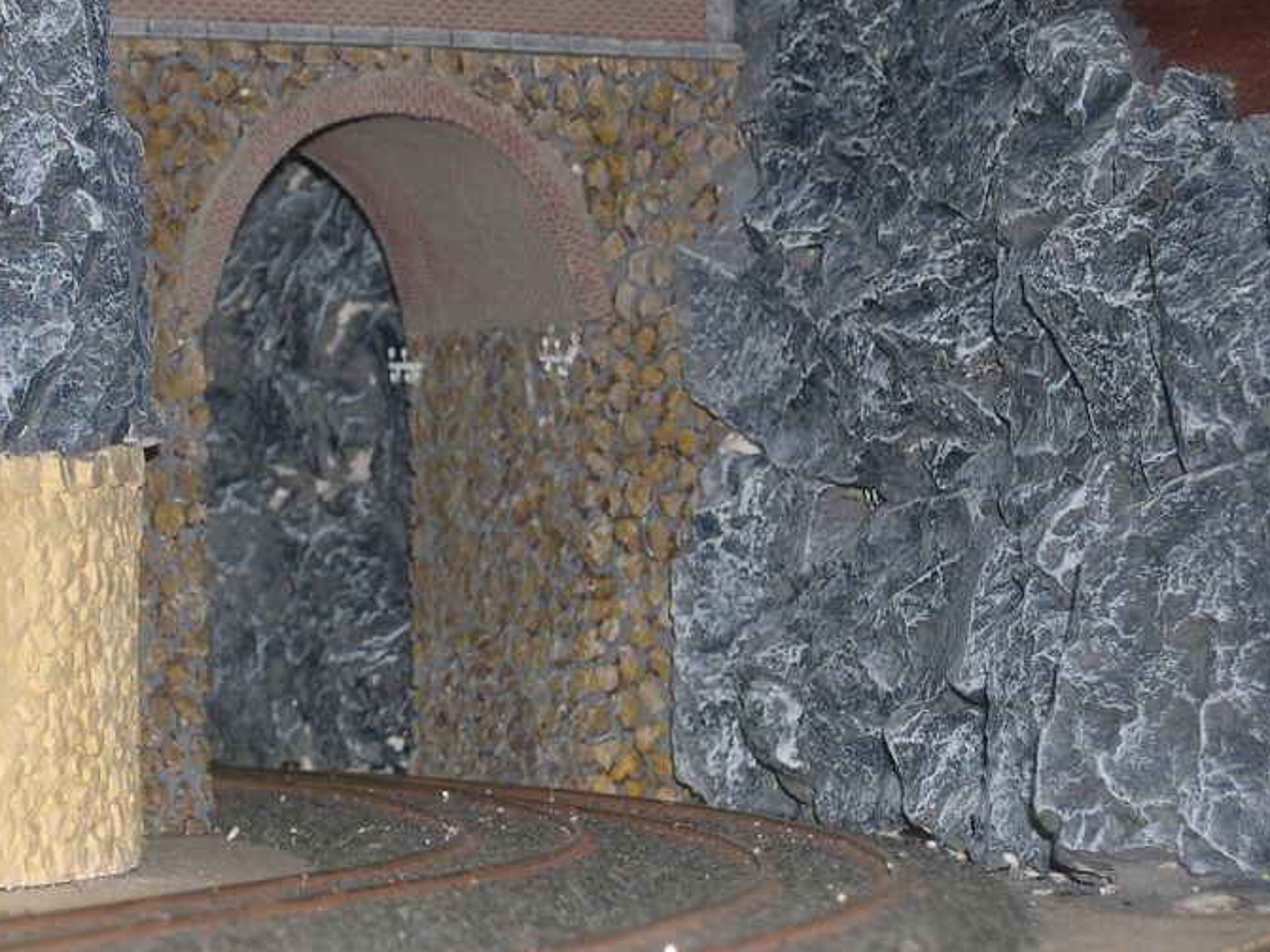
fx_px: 6236
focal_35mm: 170
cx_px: 441
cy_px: 454
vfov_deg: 8.7
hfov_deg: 11.6
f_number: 4.9
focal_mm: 24
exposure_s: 1/60
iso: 100
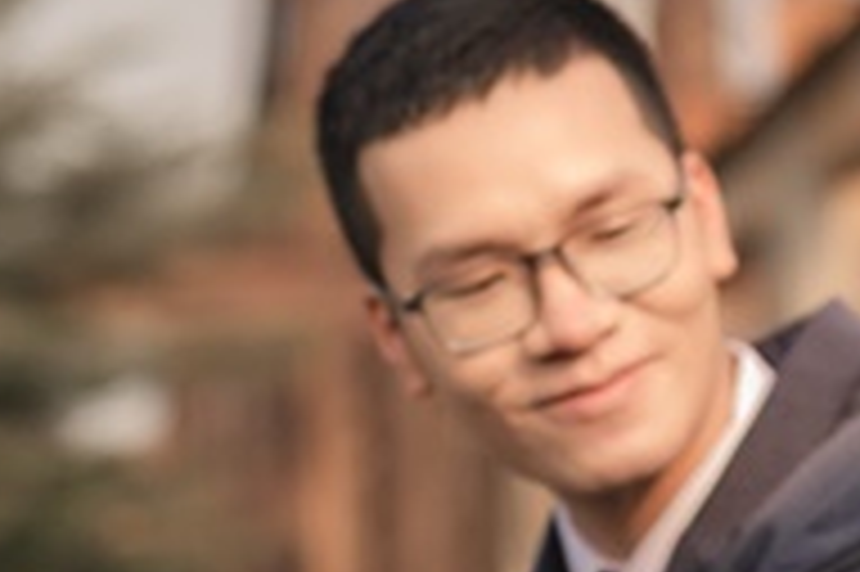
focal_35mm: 222
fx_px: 5299
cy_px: 540
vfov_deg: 6.2
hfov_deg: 9.3
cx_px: 545
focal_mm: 50
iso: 160
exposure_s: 1/2000
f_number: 2.2
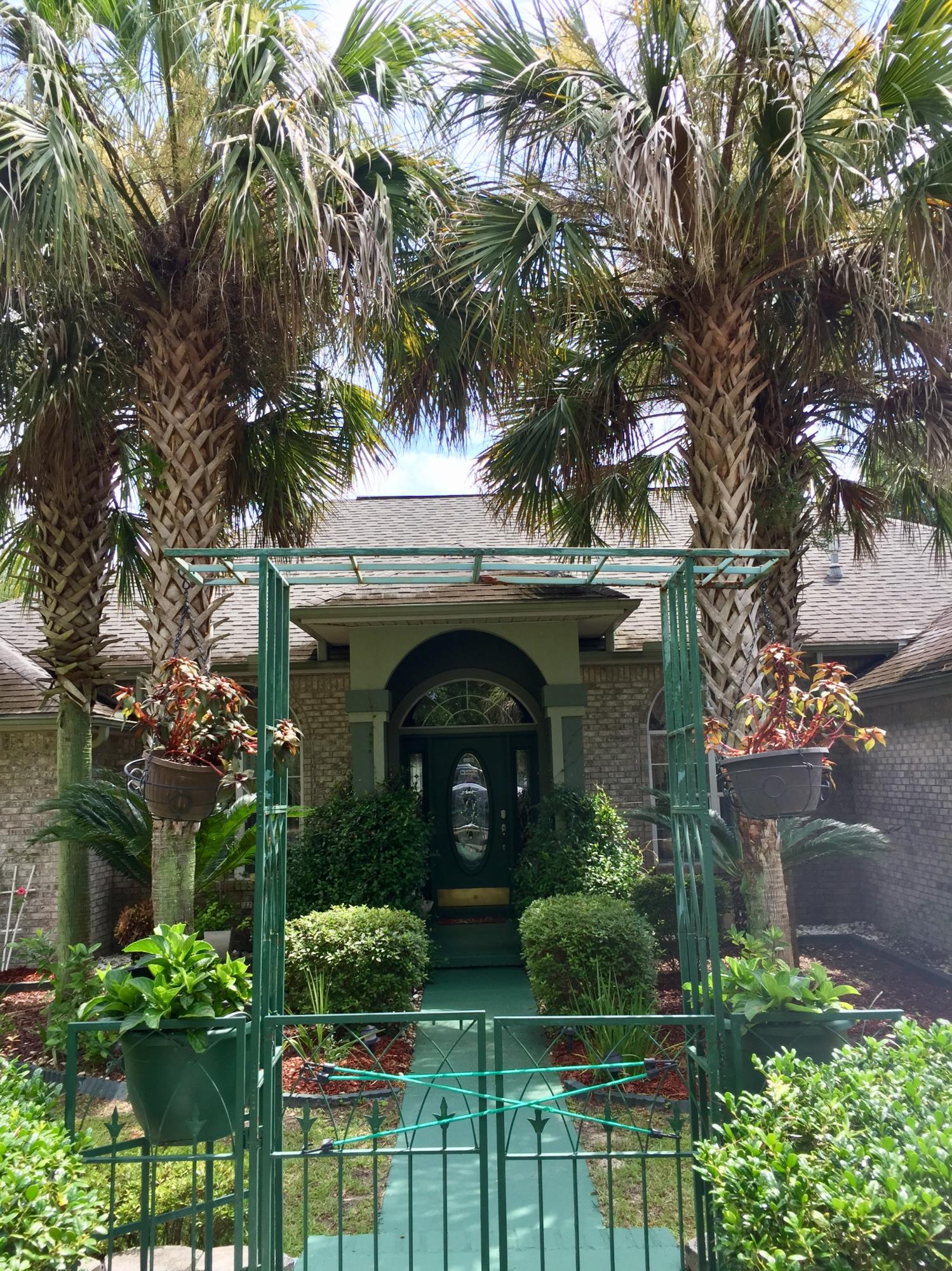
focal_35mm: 29
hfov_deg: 48.2
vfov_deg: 61.7
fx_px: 1064
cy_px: 636
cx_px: 476
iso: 32
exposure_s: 1/421
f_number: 2.2
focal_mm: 4.15
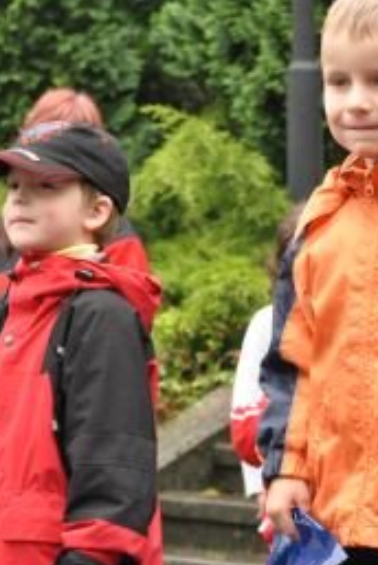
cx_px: 275
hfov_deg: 7.8
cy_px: 276
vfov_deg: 11.7
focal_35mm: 176
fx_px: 2765
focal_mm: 55
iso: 250
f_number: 8
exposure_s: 1/40
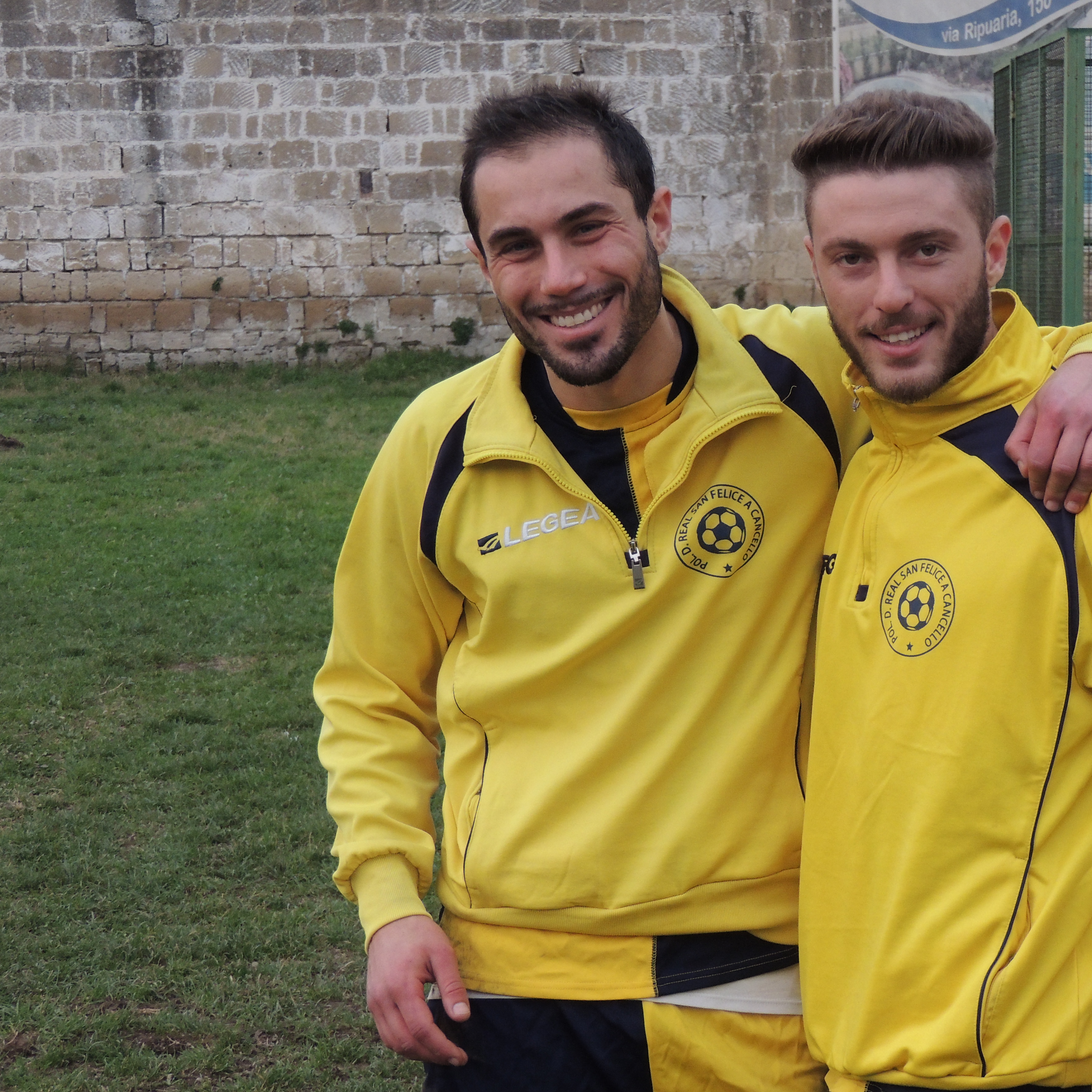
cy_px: 546
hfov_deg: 14.8
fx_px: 4211
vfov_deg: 14.8
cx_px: 710
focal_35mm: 118
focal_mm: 17.8
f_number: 4.1
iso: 400
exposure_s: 1/200
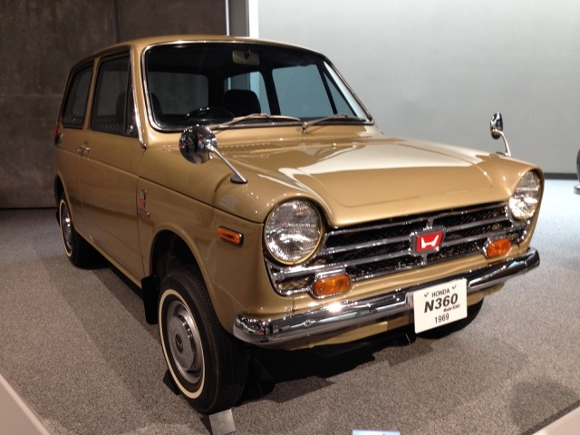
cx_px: 290
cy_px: 218
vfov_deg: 42.9
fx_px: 553
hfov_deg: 55.4
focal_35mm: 33
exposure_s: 1/20
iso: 80
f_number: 2.4
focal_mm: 4.12
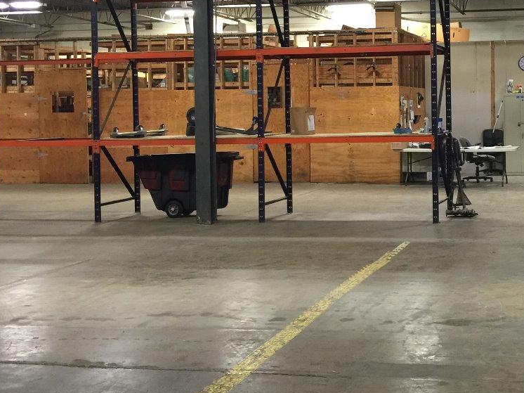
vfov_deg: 25.9
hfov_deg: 32.9
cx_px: 455
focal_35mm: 56
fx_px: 847
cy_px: 112
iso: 80
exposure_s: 1/15
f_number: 2.2
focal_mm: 4.15
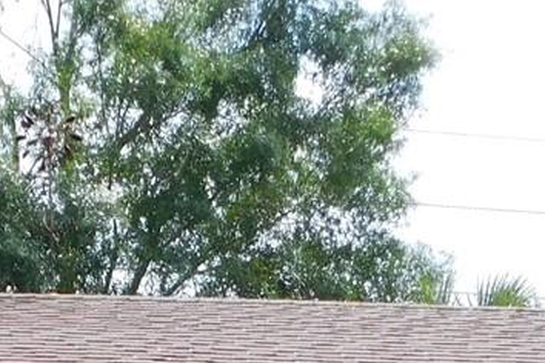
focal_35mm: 108
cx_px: 97
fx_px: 1635
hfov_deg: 18.7
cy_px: 897
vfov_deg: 10.7
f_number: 3
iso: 125
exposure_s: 1/800
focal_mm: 4
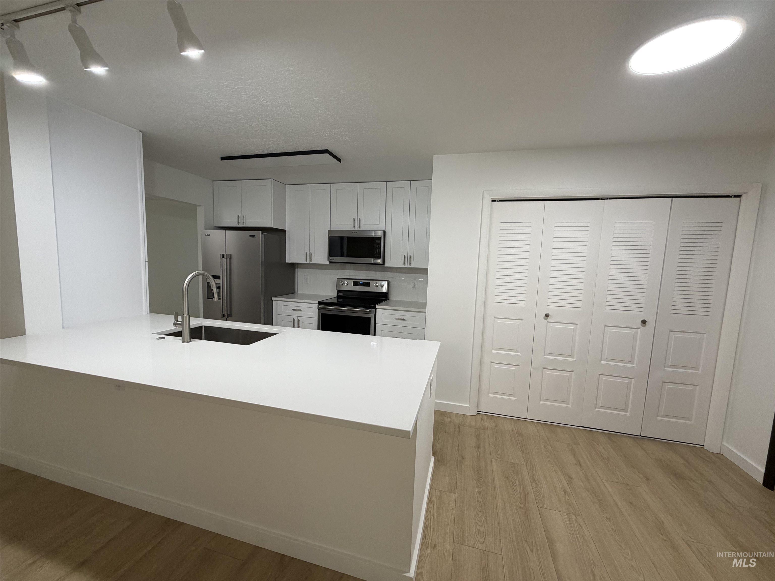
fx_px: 313
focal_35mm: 14
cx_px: 388
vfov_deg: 85.7
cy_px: 290
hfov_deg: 102.1
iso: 250
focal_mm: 2.22
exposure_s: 1/120
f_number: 2.2
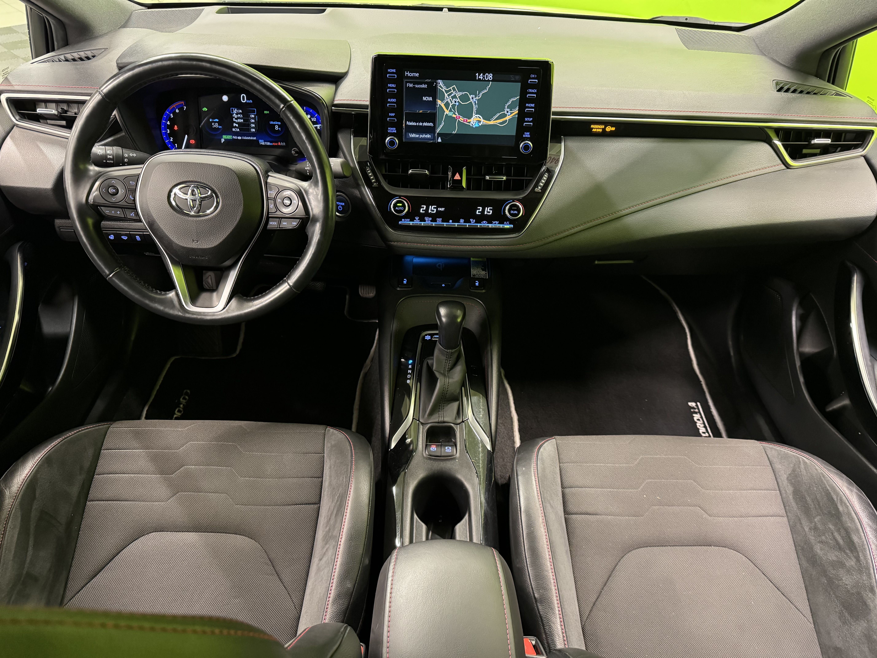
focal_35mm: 24
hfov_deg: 71.6
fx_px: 608
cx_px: 438
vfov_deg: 56.8
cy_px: 329
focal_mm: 6.76
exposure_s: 1/33
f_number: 1.78
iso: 1000
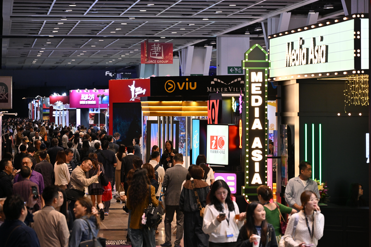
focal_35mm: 120
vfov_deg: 11.4
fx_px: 1237
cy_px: 124
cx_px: 186
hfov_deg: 17.1
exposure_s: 1/200
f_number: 5.6
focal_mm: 120
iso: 800
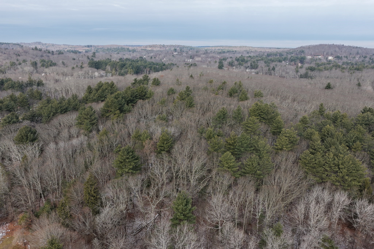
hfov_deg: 65.5
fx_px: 291
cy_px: 124
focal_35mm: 28
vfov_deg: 46.4
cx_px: 187
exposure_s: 1/1000
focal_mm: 14.45
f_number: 2.8
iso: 250
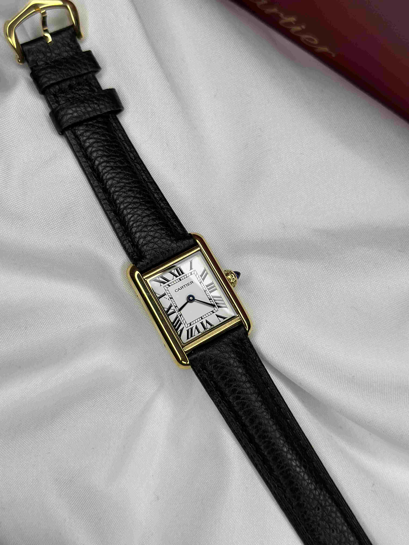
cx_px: 204
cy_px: 272
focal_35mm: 48
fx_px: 756
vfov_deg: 39.7
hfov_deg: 30.3
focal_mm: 6.86
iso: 80
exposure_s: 1/1133
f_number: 1.78
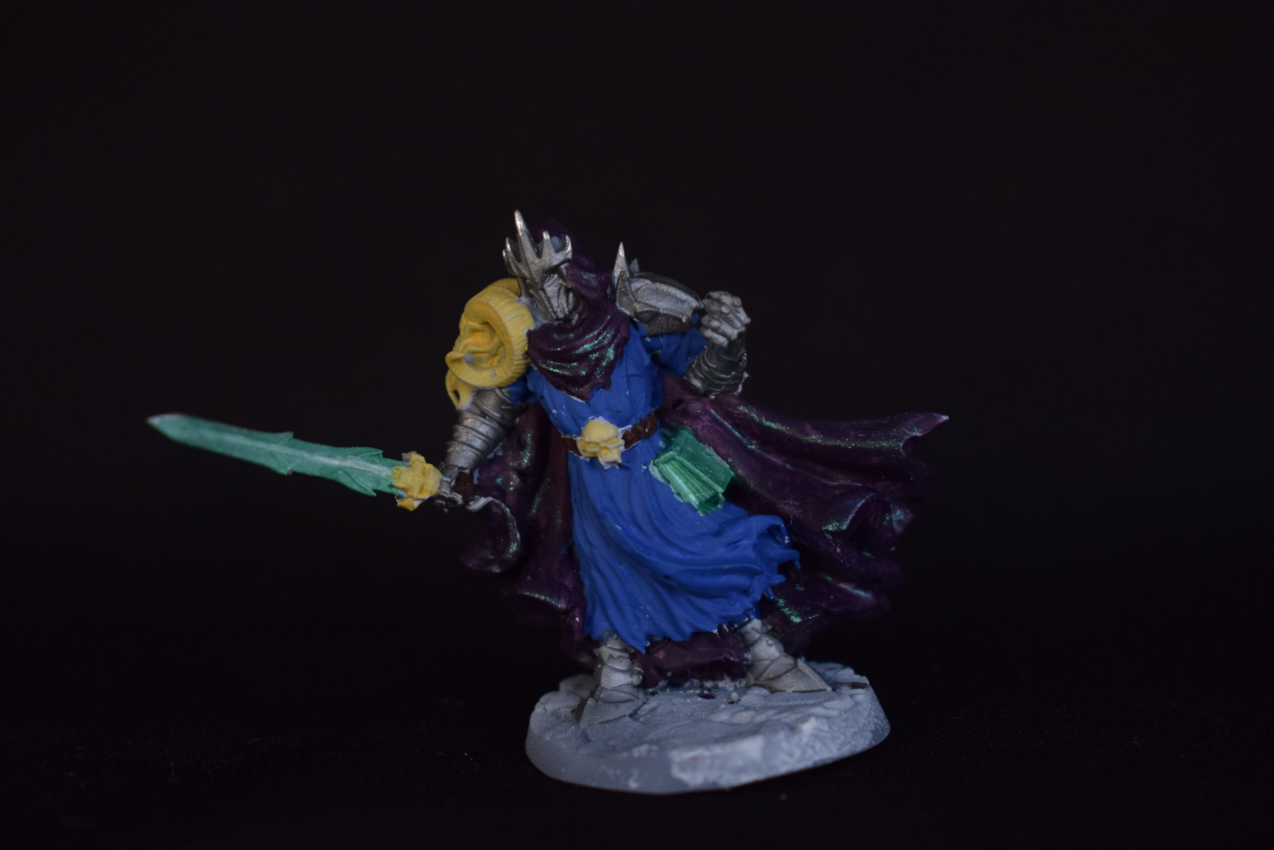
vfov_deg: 16.6
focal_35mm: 82
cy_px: 425
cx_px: 637
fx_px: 2920
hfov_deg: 24.6
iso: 400
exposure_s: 1/30
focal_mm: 55
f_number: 5.6
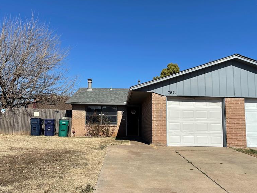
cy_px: 93
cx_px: 128
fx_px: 260
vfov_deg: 40.7
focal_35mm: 35
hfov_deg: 52.6
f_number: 1.6
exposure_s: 1/6135
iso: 32
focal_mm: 4.2
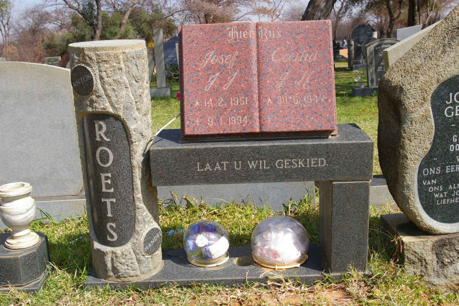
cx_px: 230
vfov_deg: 31.8
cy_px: 153
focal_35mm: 42
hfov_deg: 46.4
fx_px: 535
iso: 200
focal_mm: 28
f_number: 8
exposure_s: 1/250
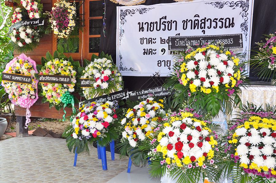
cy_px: 92
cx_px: 138
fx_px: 333
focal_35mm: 44
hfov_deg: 45.0
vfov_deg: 30.8
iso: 1600
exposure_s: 1/125
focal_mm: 29
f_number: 7.1
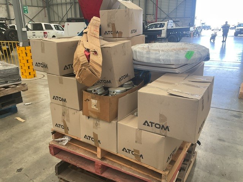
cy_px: 91
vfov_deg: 48.2
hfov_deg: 61.7
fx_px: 204
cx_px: 122
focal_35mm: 29
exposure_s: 1/100
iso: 50
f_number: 1.8
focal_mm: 3
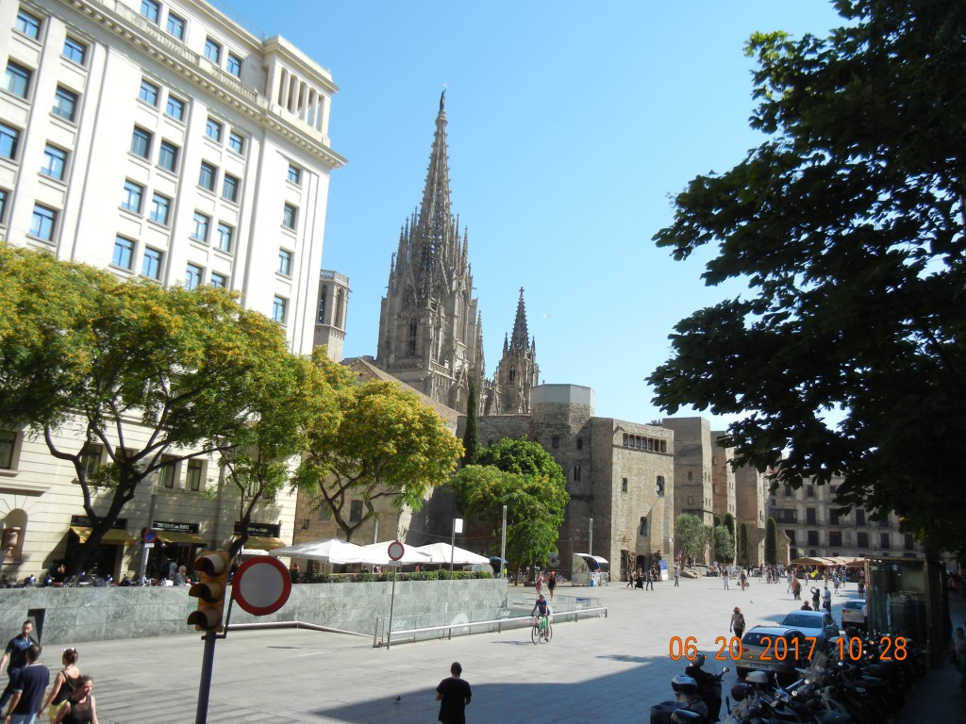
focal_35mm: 30
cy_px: 362
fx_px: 837
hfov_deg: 60.0
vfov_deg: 46.8
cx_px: 483
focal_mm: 5.4
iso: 160
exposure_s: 1/922
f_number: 3.5
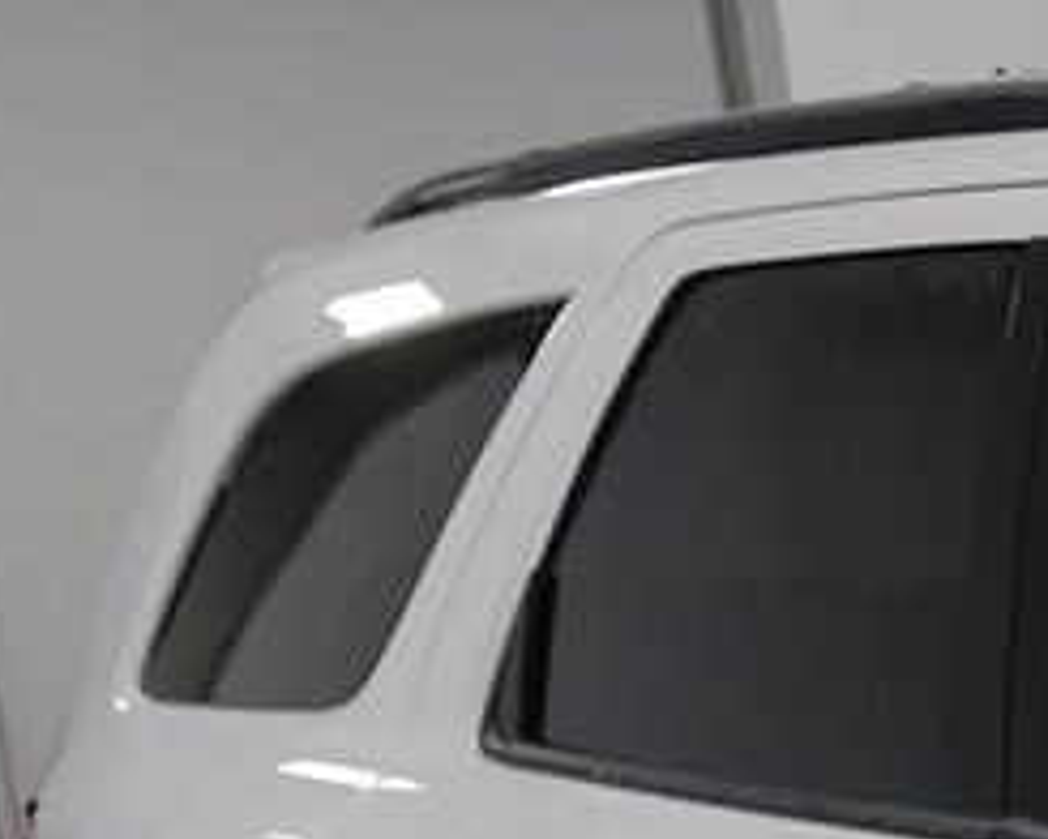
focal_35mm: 153
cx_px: 2742
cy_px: 1605
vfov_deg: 9.5
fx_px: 4746
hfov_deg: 10.4
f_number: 1.8
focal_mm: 6.7
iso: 59
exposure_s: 1/119
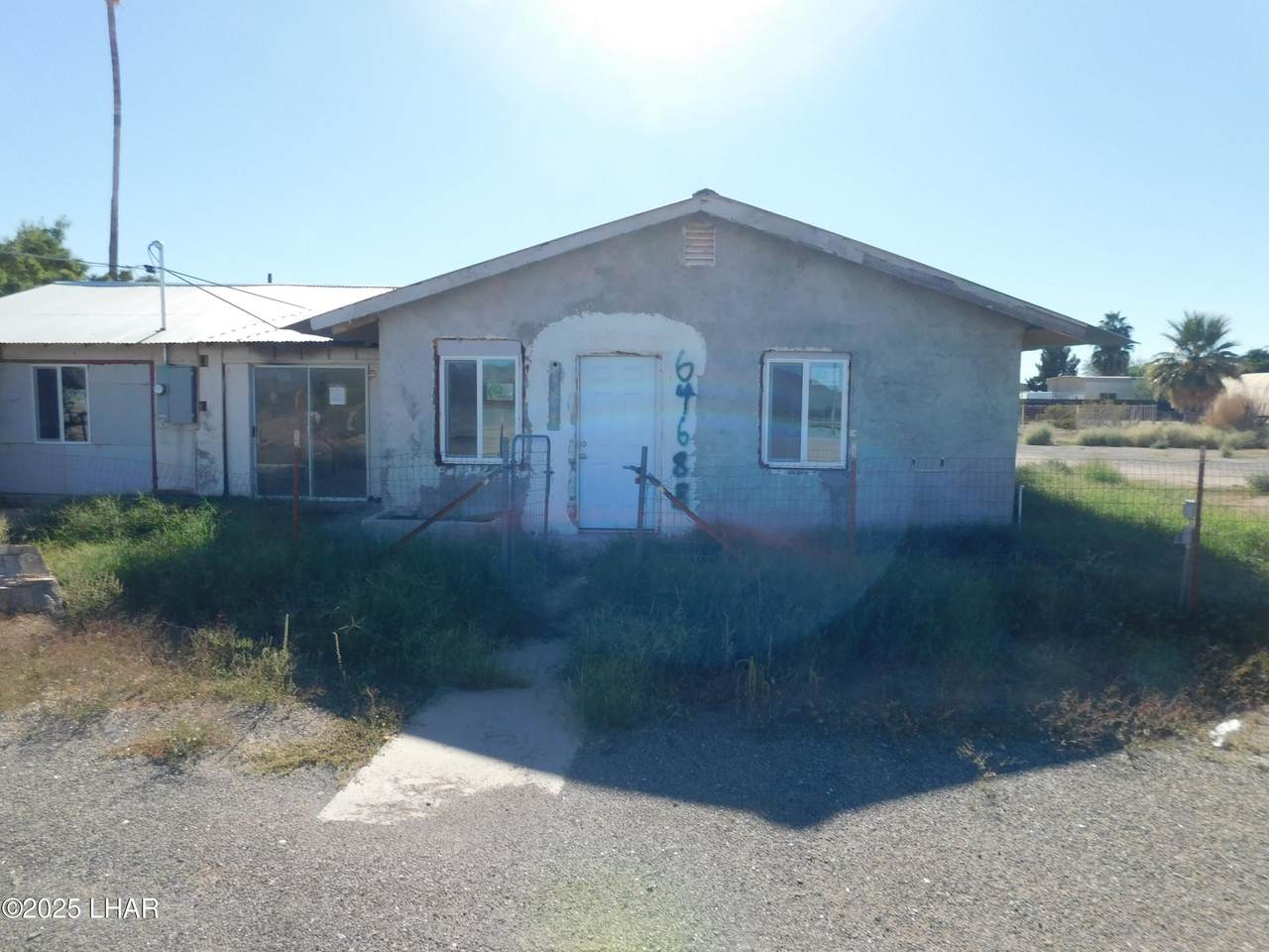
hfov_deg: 73.9
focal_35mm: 23
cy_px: 476
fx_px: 843
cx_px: 634
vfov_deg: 58.9
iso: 125
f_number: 6
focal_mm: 4
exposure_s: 1/400
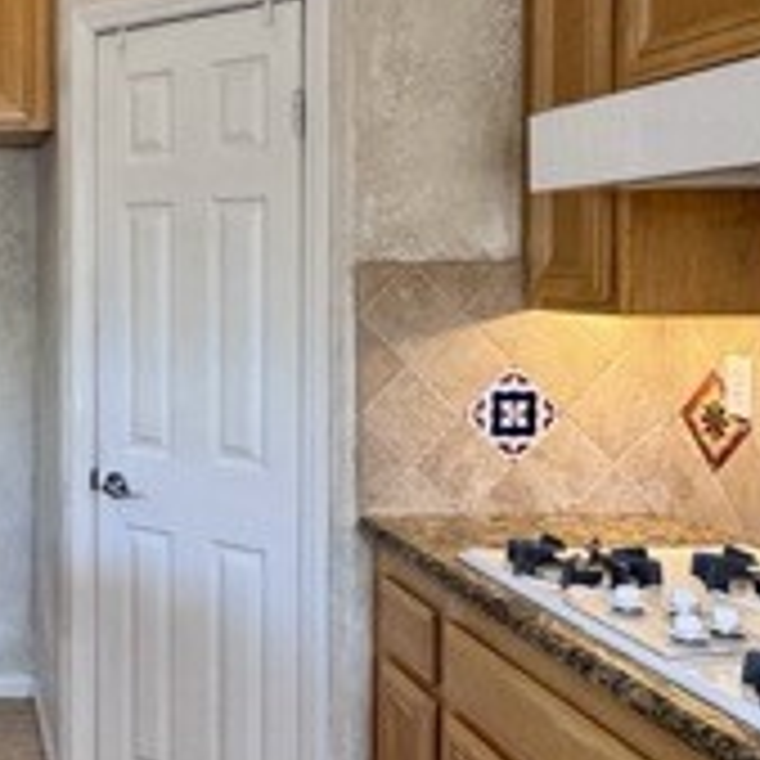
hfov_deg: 32.2
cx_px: -54
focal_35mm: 47
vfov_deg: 35.9
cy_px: 301
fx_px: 1167
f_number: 2.2
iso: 160
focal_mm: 2.22
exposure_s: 1/120
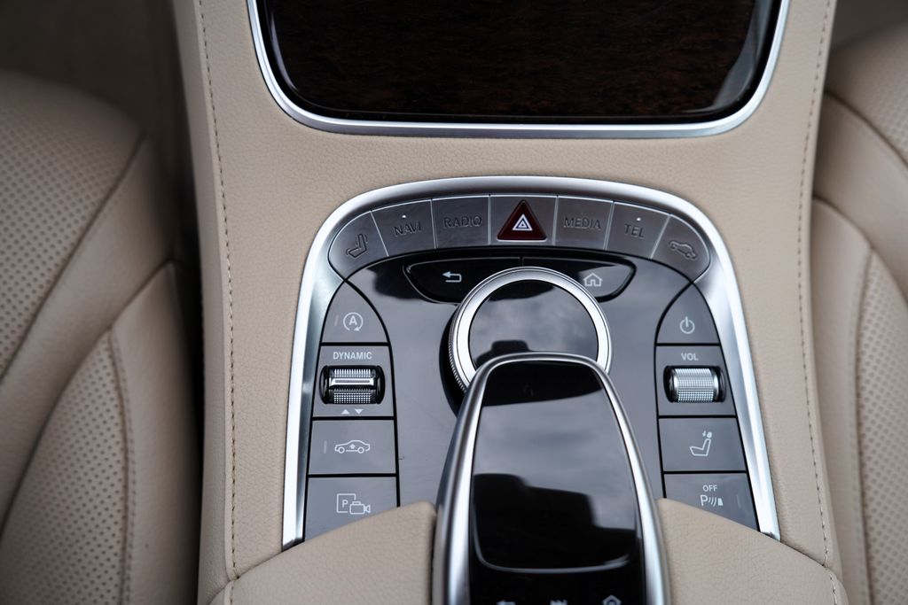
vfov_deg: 31.2
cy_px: 302
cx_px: 454
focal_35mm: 43
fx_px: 1085
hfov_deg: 45.4
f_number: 4
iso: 100
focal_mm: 43
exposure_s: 1/160
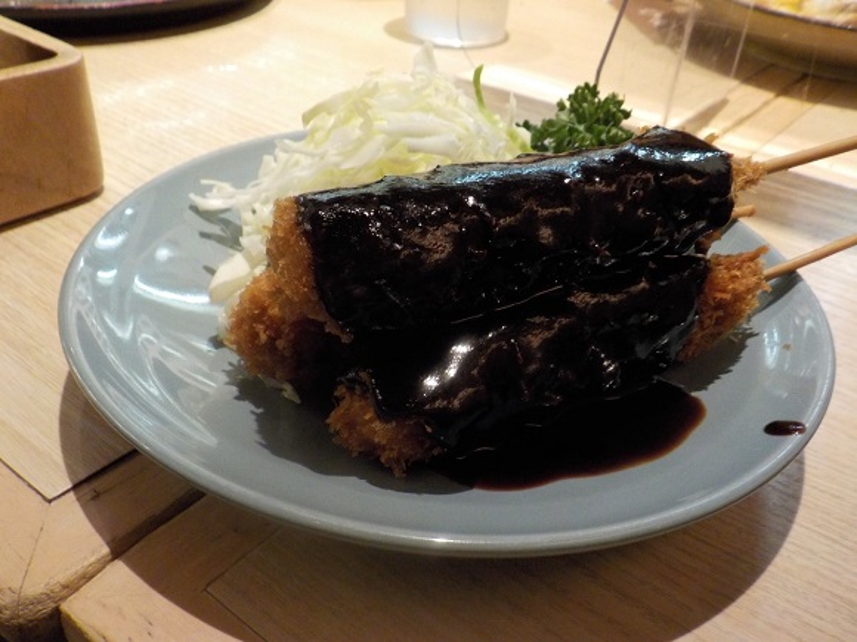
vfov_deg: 46.8
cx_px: 428
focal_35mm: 30
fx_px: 743
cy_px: 321
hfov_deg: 60.0
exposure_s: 1/20
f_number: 3.3
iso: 400
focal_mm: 4.1
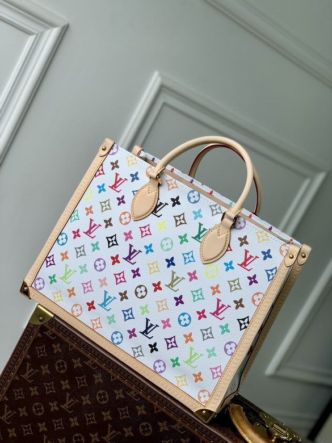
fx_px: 665
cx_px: 166
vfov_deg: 36.8
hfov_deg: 28.0
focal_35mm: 52
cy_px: 222
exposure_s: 1/294
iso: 16
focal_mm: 6
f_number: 2.4
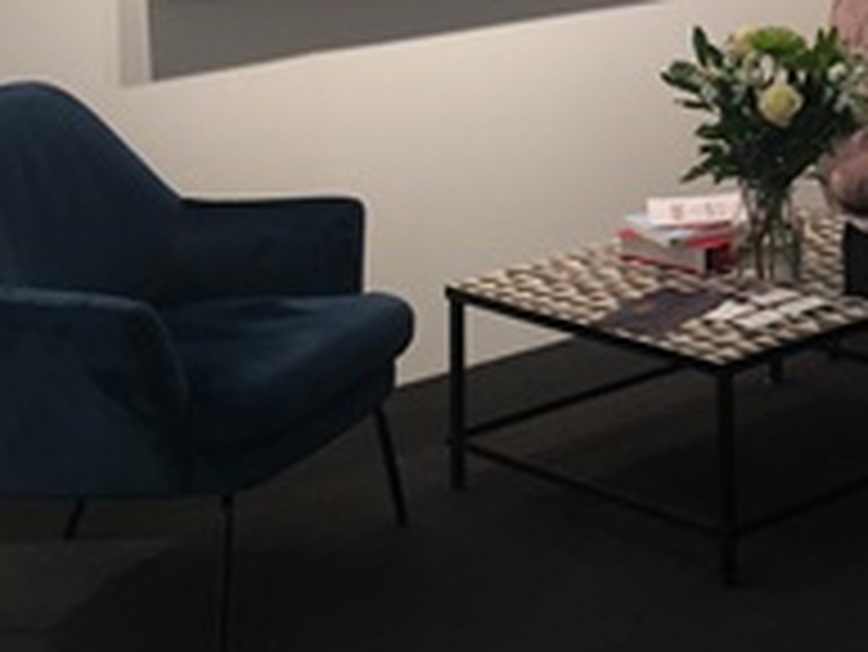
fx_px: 2258
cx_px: 1120
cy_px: -261
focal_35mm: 90
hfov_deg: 20.0
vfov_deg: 15.4
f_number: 2.2
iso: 32
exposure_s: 1/50
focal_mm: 4.15
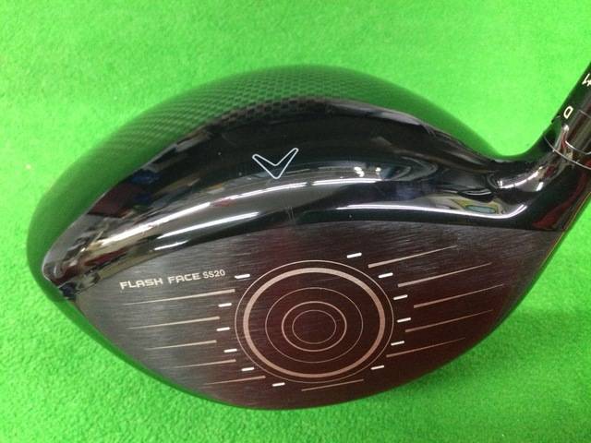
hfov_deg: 58.4
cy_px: 222
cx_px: 296
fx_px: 529
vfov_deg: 45.4
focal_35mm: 31
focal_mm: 3.3
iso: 250
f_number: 2.4
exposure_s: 1/15
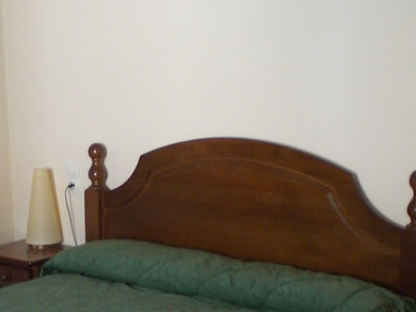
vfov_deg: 18.6
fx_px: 937
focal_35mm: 78
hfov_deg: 24.5
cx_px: 64
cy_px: 274
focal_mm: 6.3
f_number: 3.1
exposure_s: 1/20
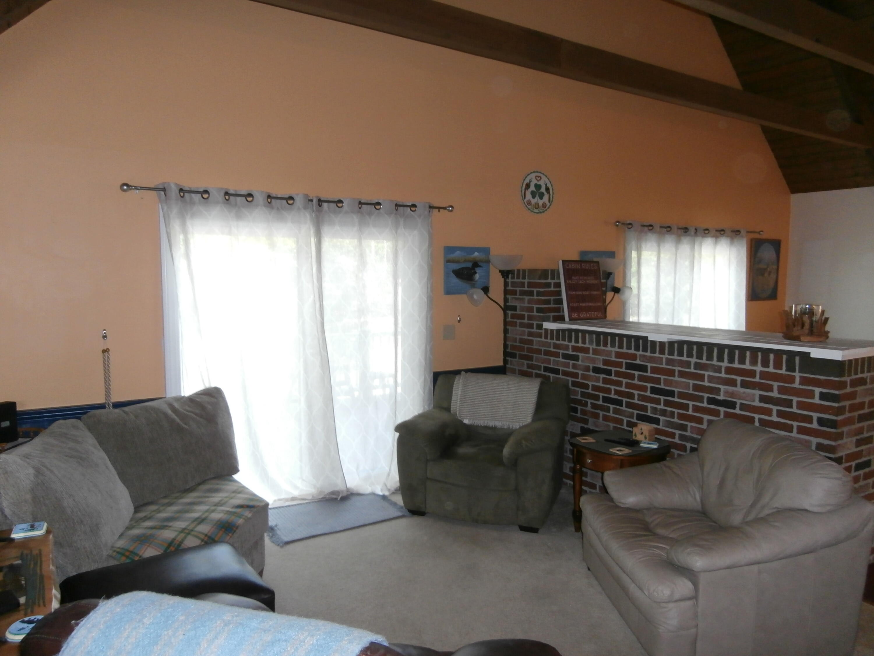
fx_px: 606
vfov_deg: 56.8
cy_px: 328
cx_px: 437
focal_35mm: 24
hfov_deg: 71.6
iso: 250
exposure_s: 1/30
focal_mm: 4.2
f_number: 3
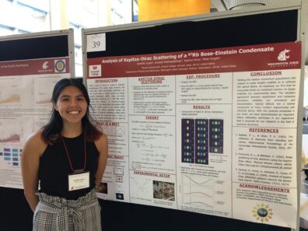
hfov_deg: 61.7
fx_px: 258
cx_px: 154
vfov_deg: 48.2
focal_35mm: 29
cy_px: 116
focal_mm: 4.15
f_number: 2.2
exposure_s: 1/30
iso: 160
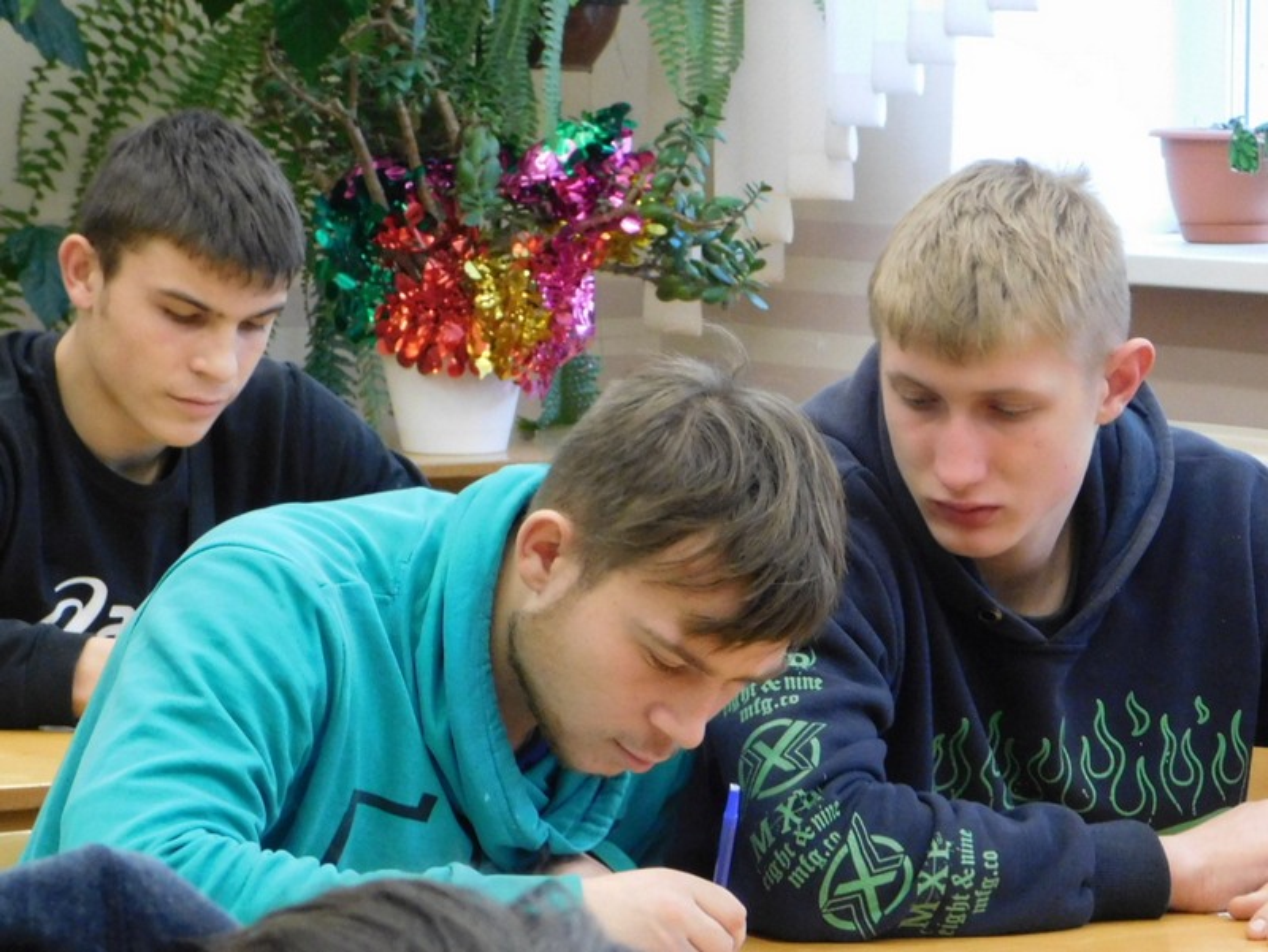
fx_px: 4911
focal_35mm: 134
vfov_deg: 11.1
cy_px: 476
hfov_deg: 14.7
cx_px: 634
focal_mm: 23.7
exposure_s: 1/30
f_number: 5
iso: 640
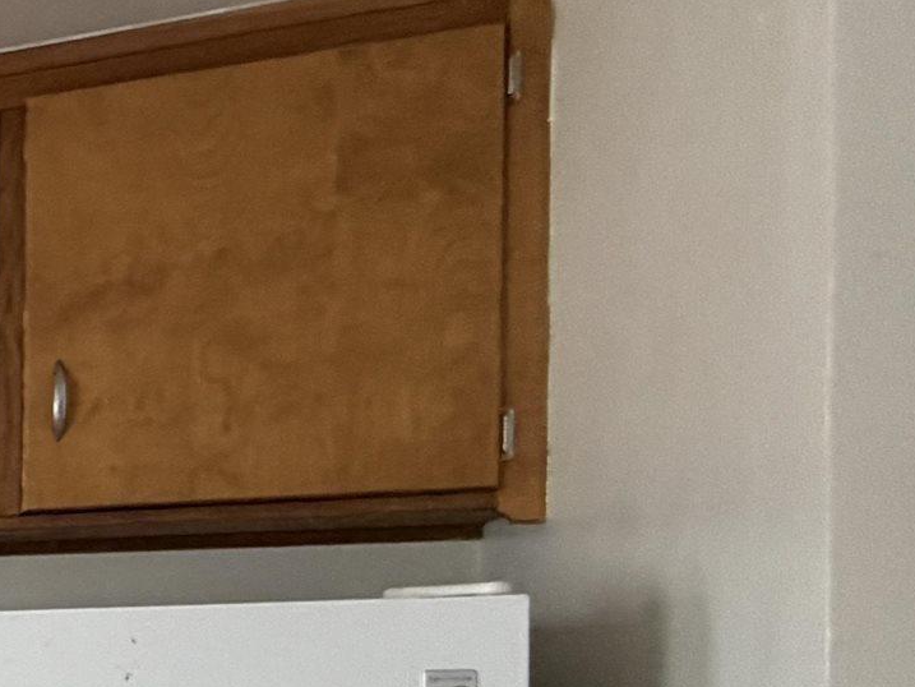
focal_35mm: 60
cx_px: -1026
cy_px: 711
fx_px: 1586
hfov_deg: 17.8
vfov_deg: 23.3
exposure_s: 1/121
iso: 250
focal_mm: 2.22
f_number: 2.2
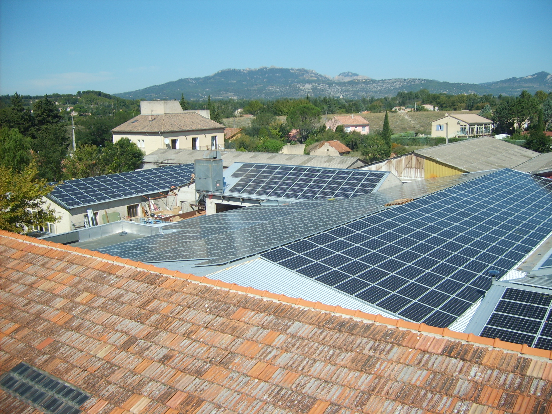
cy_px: 207
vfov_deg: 40.7
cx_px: 276
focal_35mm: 35
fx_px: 558
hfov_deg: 52.6
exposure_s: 1/250
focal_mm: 5.8
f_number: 7.1
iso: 50
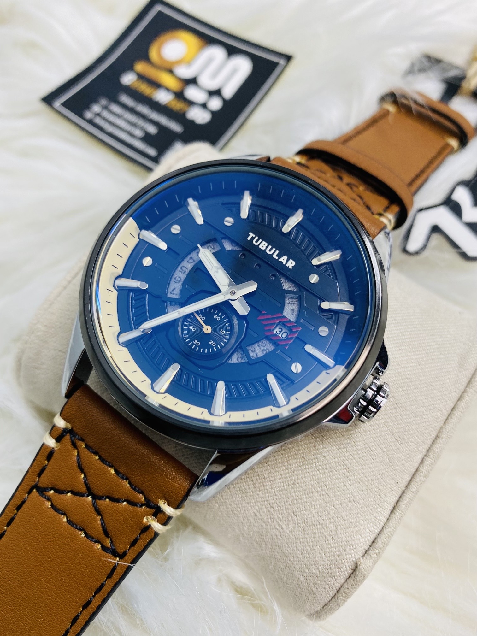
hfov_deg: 53.1
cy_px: 318
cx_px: 238
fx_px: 478
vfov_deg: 67.3
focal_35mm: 26
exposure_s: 1/51
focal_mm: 4.25
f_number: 1.8
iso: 80
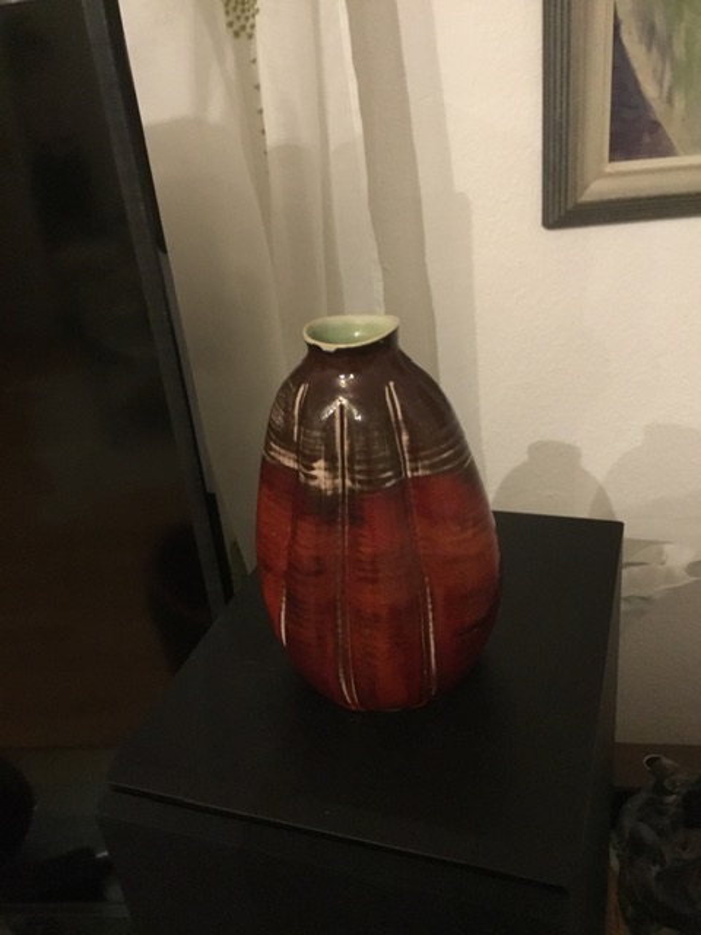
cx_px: 350
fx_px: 837
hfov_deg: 45.4
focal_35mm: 31
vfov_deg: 58.4
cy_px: 468
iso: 640
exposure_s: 1/17
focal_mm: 3.3
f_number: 2.4
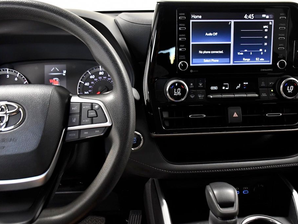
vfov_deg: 38.7
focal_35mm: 37
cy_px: 112
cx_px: 165
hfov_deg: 50.0
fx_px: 319
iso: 2500
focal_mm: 23
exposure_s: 1/160
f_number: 3.8
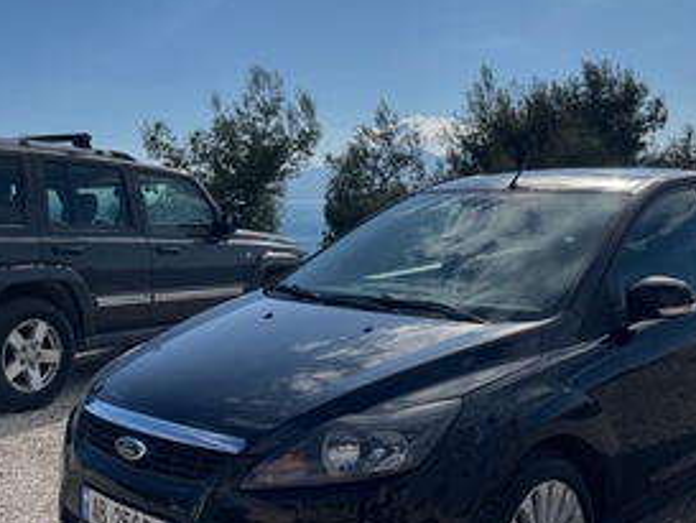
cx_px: 449
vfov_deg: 42.8
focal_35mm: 33
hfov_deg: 54.5
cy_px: 209
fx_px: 664
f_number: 1.6
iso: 40
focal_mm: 5.1
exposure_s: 1/13514
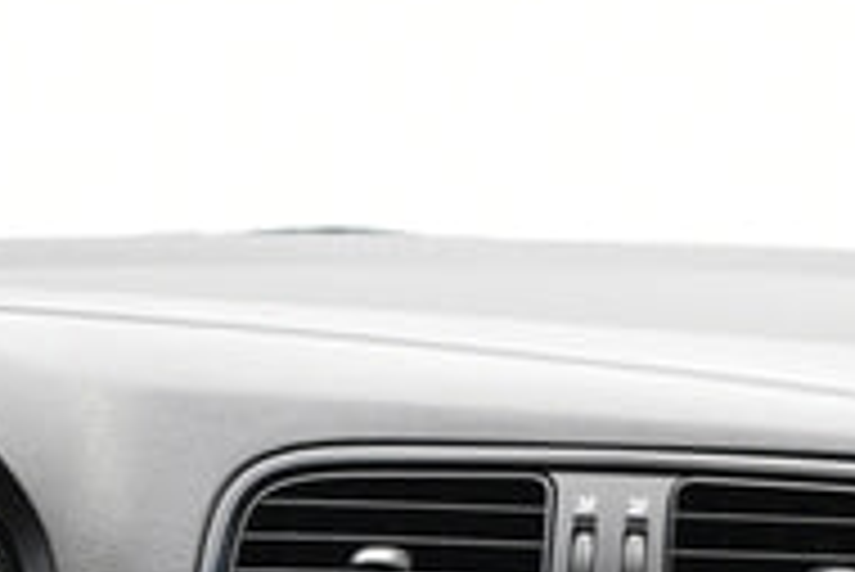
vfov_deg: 10.1
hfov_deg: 16.0
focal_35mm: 128
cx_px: 558
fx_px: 3042
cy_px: 1036
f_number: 3.5
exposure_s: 1/50
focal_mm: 18
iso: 2800
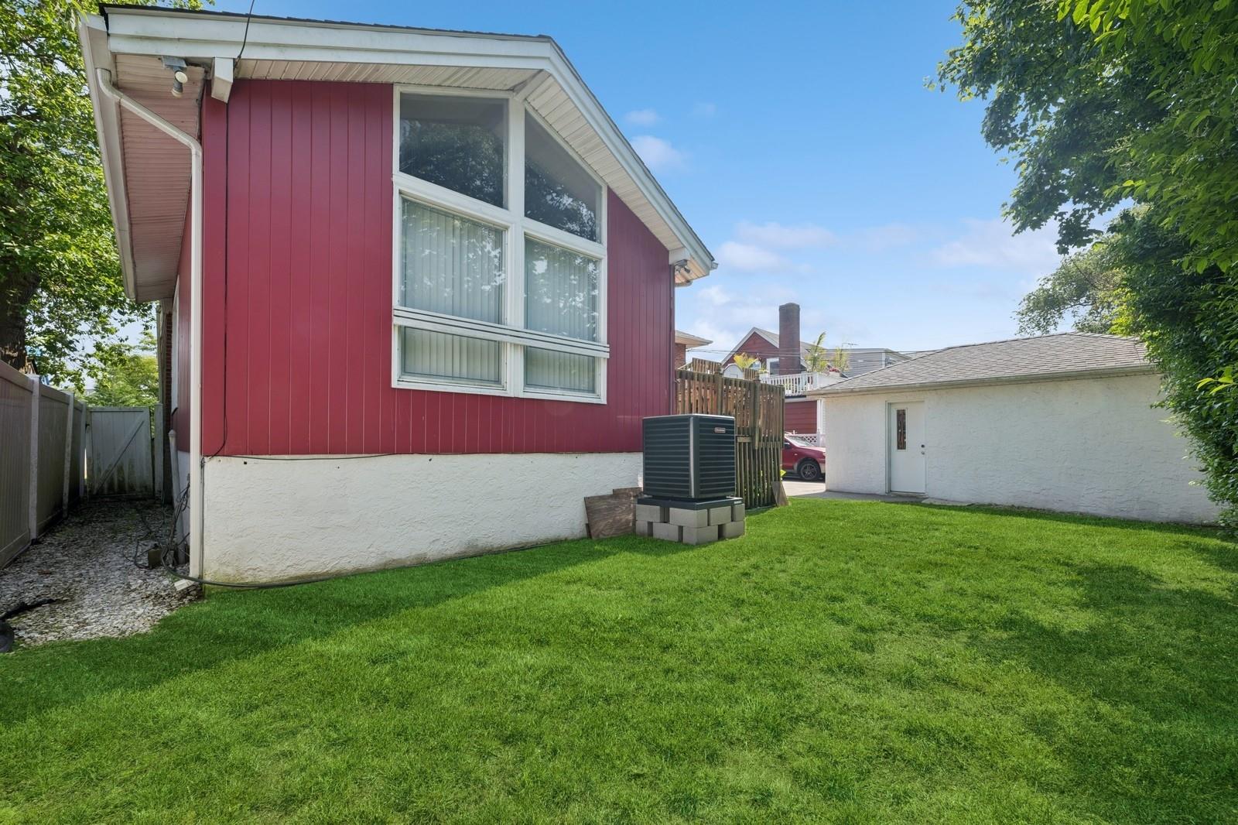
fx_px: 481
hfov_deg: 104.3
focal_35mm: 14
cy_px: 412
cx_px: 619
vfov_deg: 81.2
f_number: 11
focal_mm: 14
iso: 100
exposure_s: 1/60
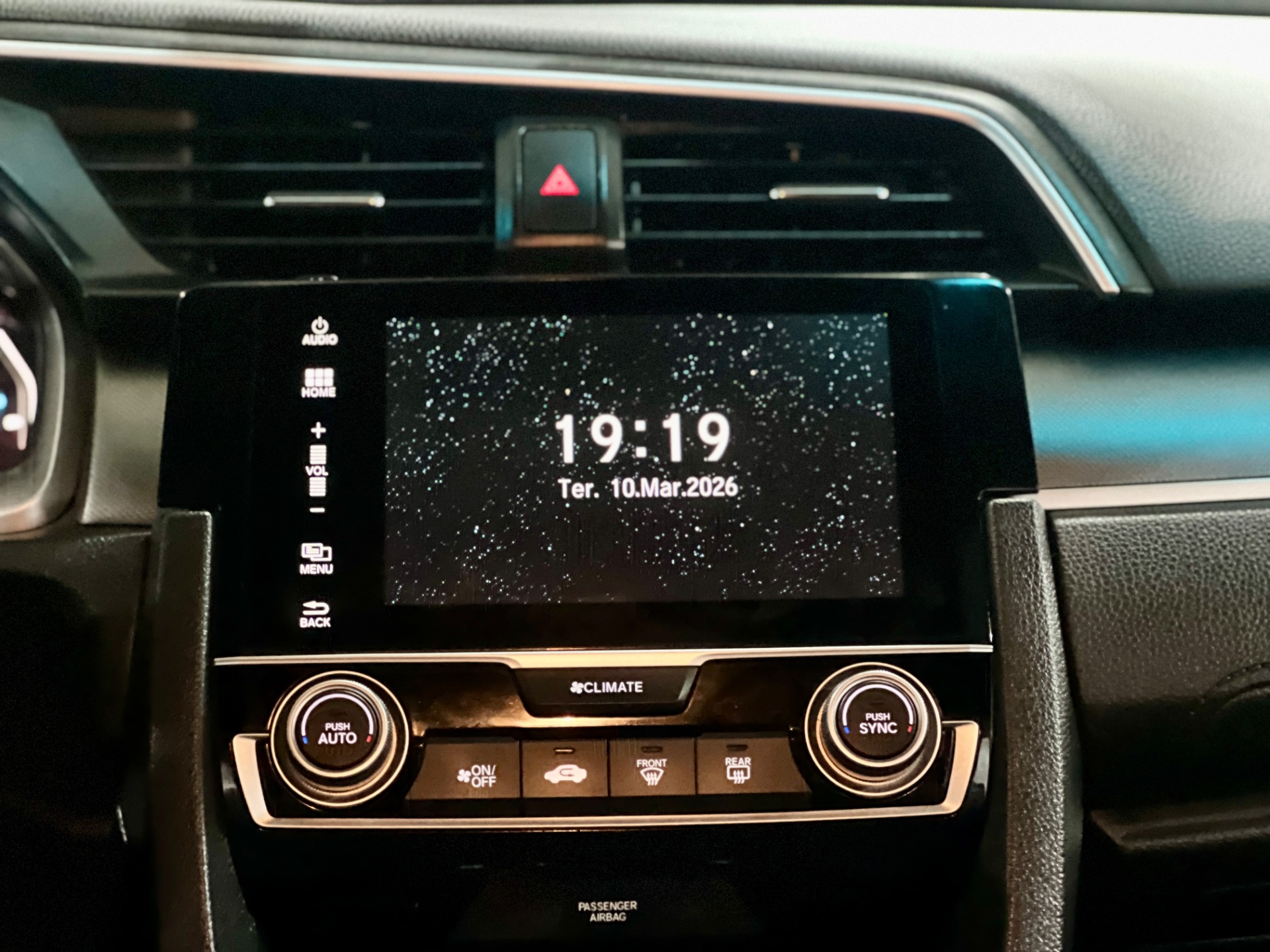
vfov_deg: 19.1
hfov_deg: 25.3
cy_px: 476
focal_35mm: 77
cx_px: 635
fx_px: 2825
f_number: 2.8
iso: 2000
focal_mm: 9
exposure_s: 1/15
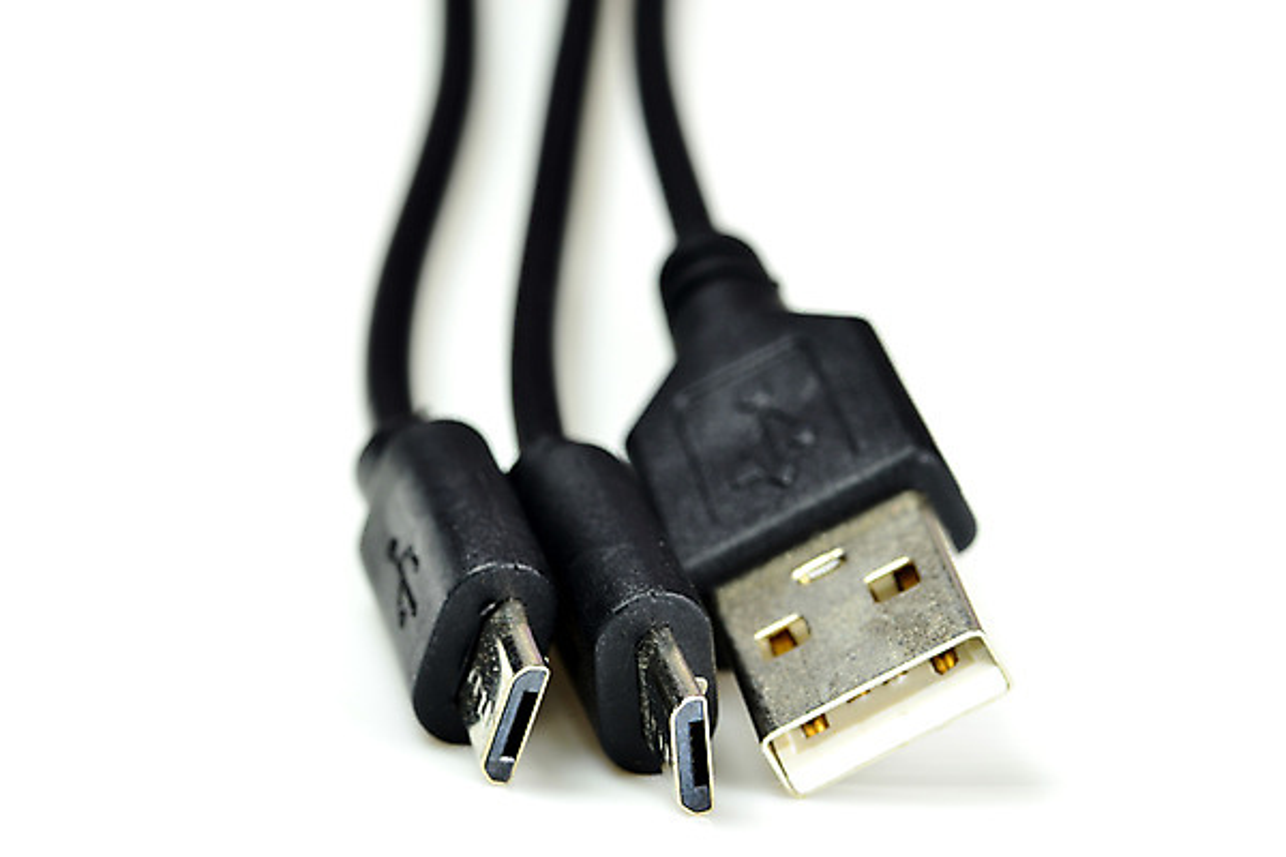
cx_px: 643
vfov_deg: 13.0
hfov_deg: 19.5
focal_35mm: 105
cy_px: 428
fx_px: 3751
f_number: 18
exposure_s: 1/20
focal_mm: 105
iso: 200
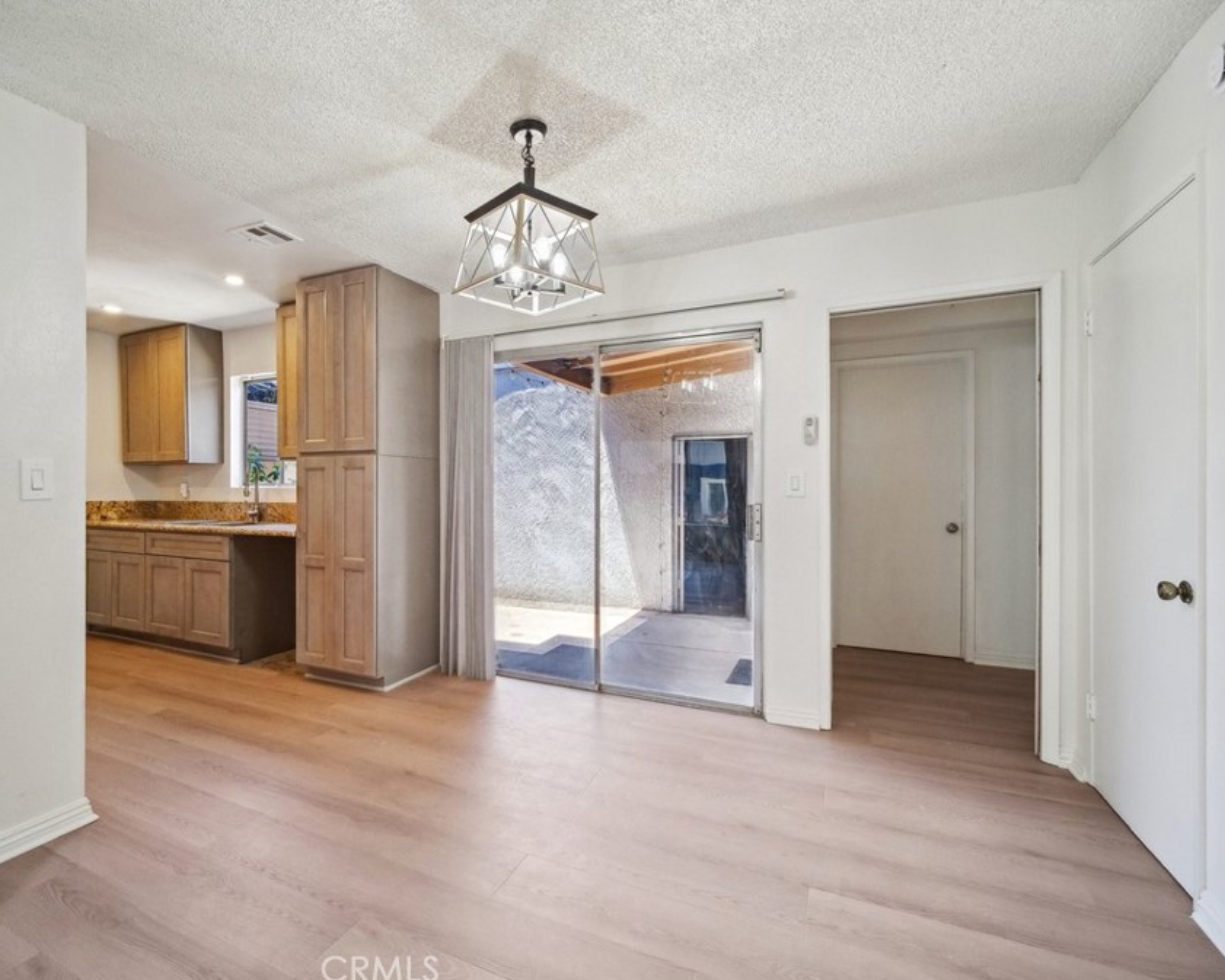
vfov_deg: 80.4
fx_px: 580
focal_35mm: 16
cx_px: 539
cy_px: 494
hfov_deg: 92.7
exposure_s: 1/60
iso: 320
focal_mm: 9
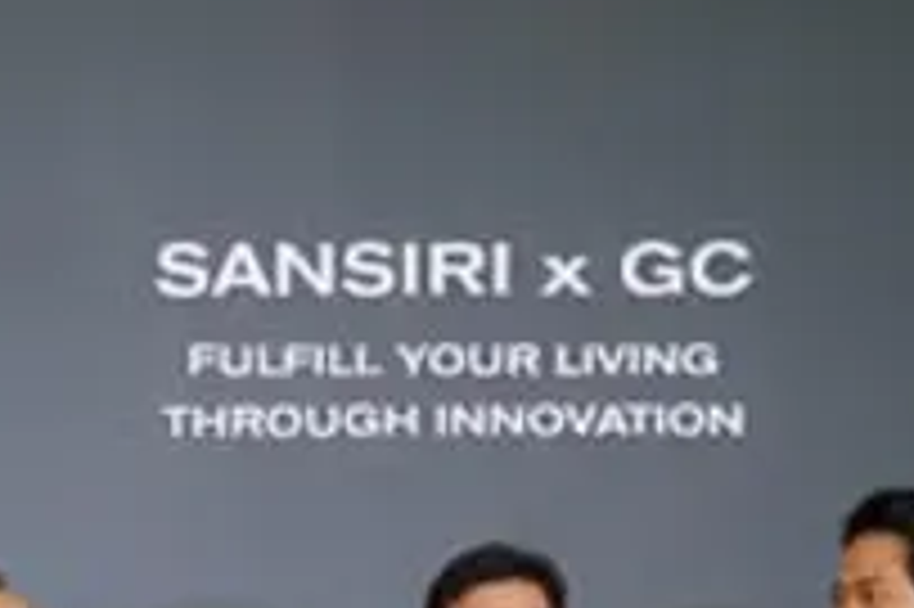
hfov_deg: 15.5
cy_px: 865
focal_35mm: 123
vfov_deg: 10.8
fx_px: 3120
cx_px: -414
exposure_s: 1/80
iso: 640
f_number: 4
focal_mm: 32
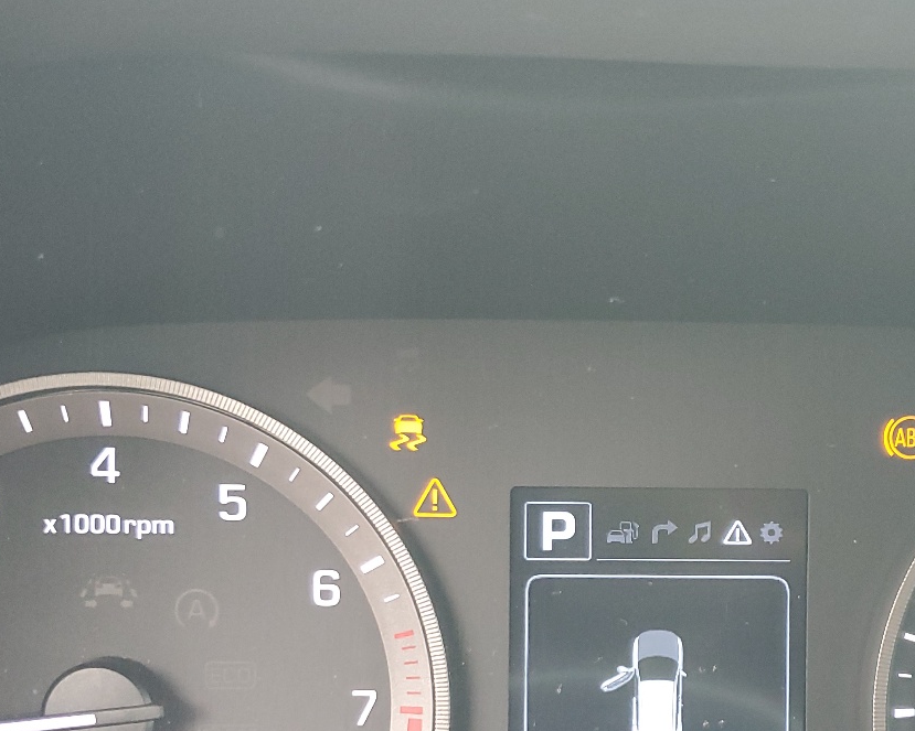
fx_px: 1327
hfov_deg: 37.6
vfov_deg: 30.1
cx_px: 624
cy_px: 585
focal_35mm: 49
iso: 212
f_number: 1.5
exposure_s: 1/60.2
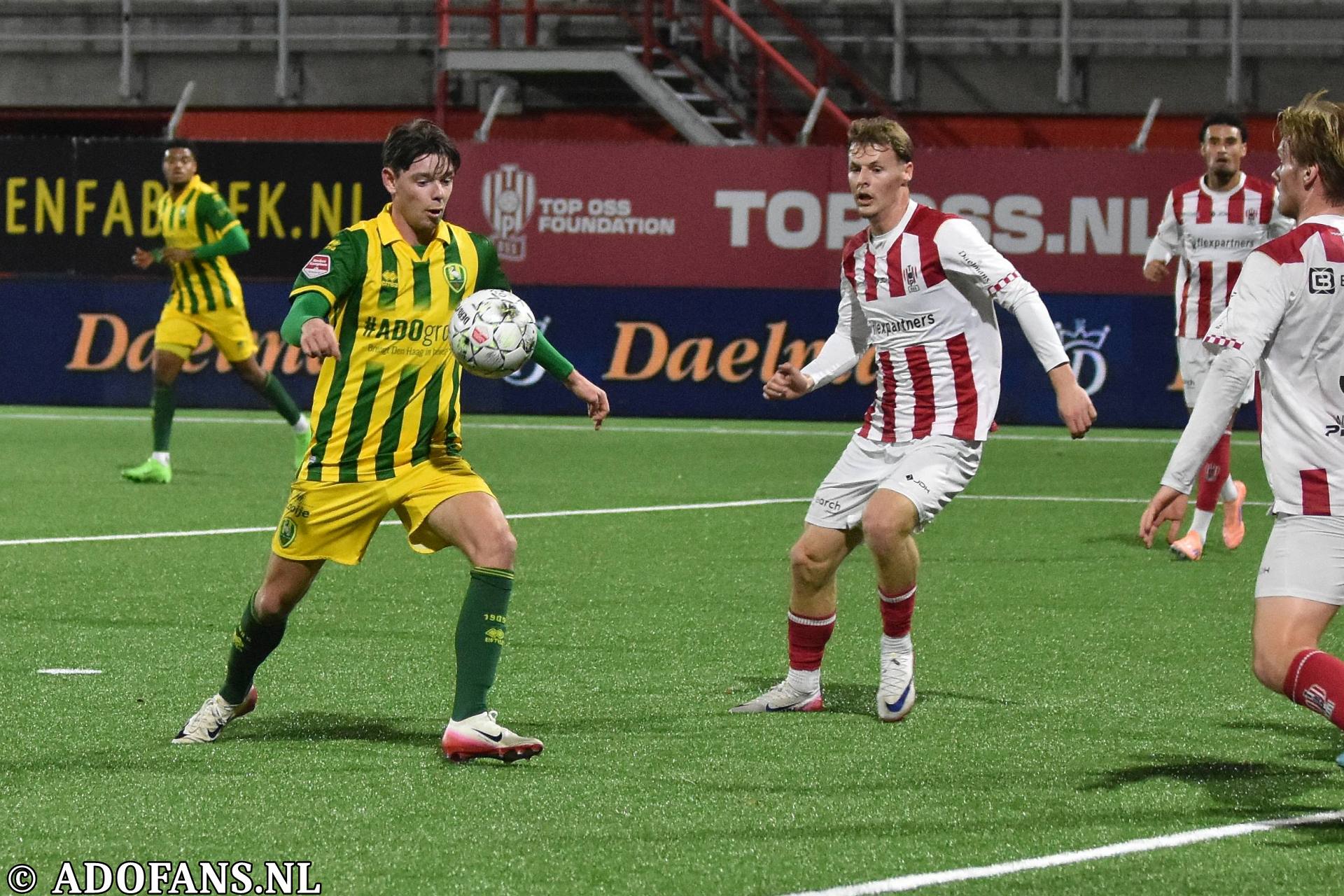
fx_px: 3920
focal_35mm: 105
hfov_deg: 19.5
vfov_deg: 13.0
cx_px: 672
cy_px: 448
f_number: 2.8
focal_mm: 70
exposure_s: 1/640
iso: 2000
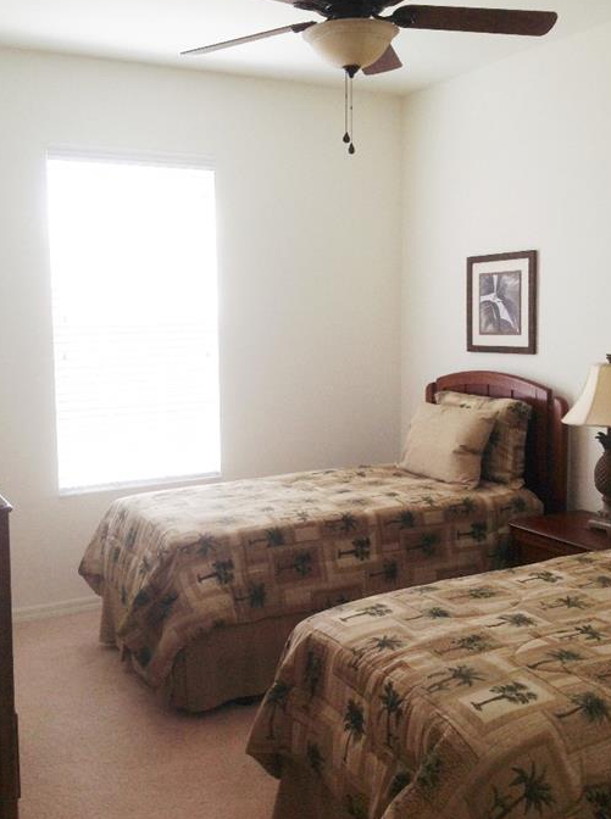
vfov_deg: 46.9
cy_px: 394
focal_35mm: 40
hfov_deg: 35.8
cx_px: 312
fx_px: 945
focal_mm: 4.28
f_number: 2.4
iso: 80
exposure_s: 1/120
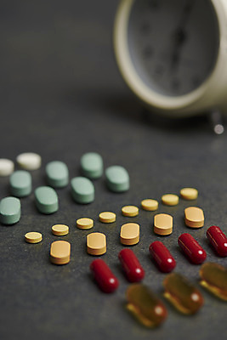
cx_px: 114
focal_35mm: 105
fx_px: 992
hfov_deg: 13.1
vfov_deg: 19.4
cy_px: 170
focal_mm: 105
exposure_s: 1/125
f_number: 7.1
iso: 100
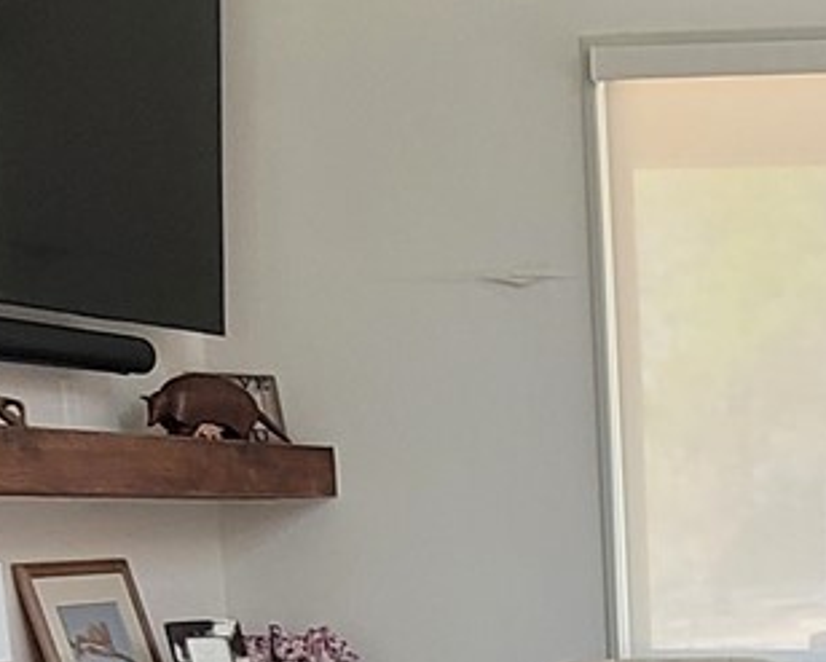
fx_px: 1933
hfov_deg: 22.4
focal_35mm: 79
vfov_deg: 17.2
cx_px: 968
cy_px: 1048
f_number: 2.2
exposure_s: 1/60
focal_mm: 2.2
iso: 125
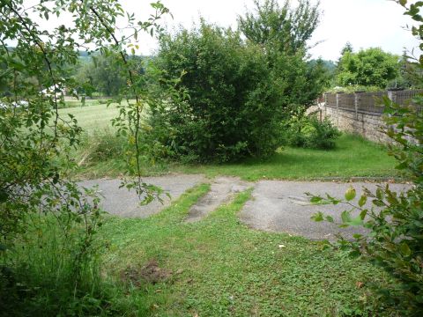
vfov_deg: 44.2
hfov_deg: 56.8
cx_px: 212
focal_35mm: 32
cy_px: 158
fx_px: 391
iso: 100
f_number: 4
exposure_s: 1/250
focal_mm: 5.2
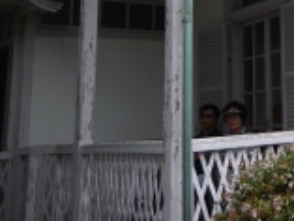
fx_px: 680
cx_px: 404
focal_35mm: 80
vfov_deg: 17.5
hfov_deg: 21.5
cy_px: -56
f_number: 3.5
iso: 160
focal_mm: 14
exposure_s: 1/1300
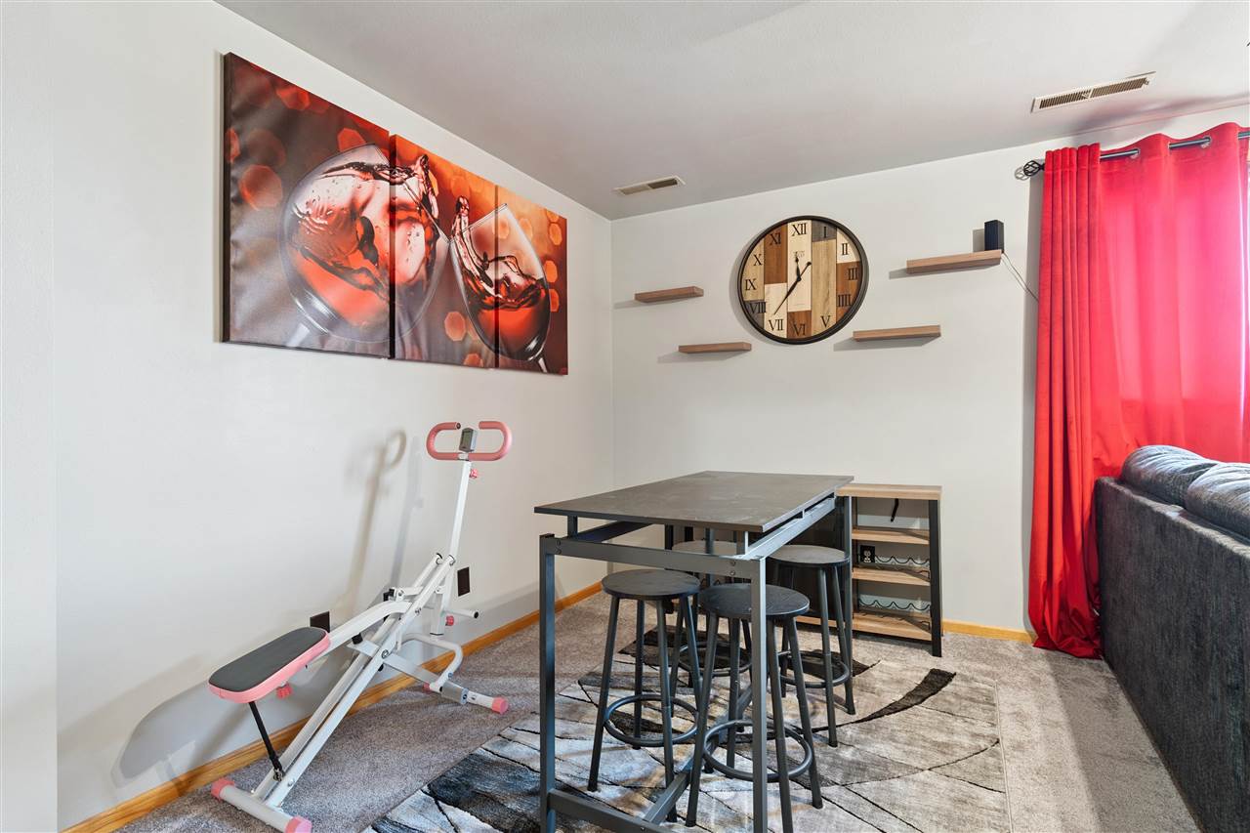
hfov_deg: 93.3
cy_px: 416
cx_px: 625
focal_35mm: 17
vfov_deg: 70.4
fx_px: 590
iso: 400
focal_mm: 17
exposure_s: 1/2
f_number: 8
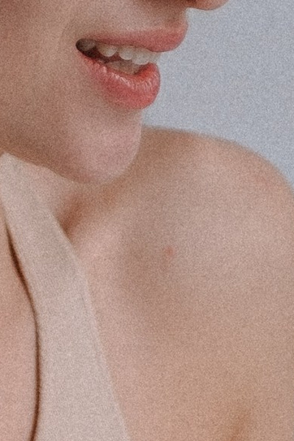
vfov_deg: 5.5
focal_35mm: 375
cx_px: -58
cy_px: 560
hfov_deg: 3.7
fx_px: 4593
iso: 200
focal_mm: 35
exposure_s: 1/250
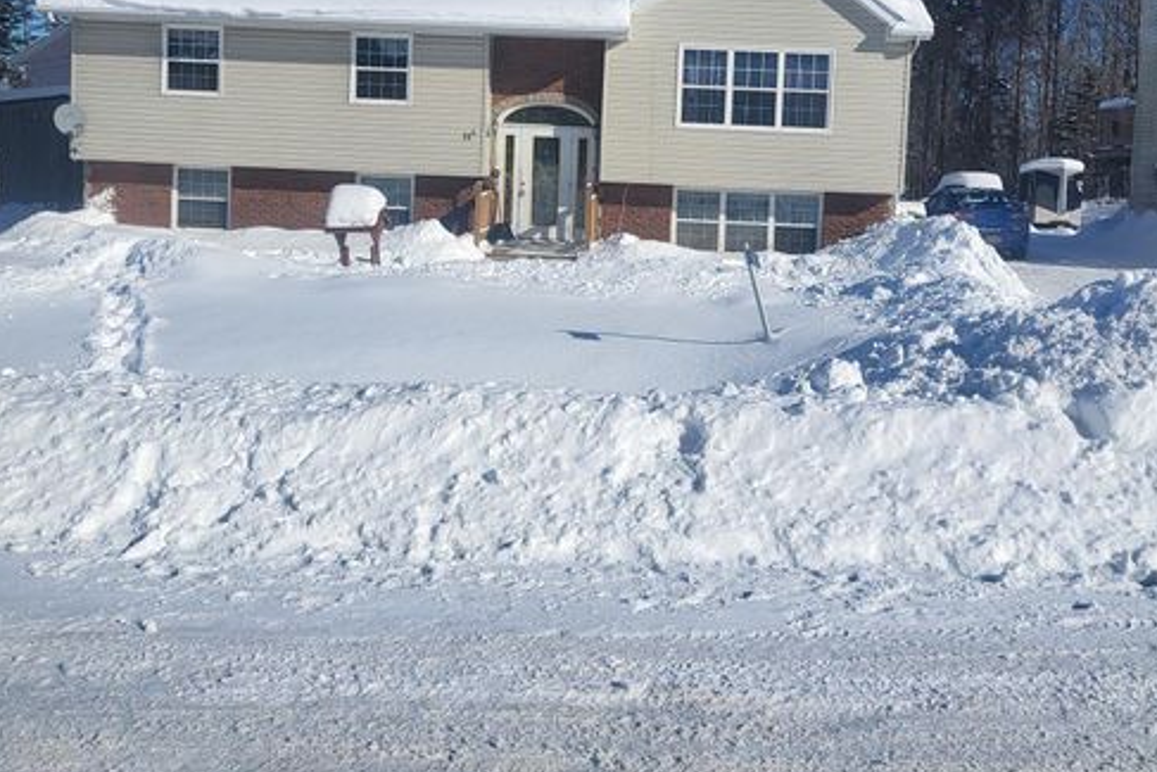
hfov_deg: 51.9
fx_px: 1189
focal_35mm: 37
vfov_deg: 35.5
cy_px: 234
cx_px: 587
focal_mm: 5.4
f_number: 1.8
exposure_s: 1/4913
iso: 40
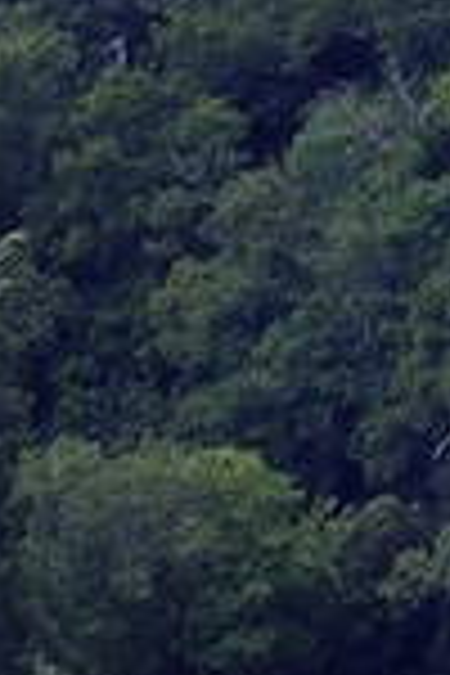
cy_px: -1426
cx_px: 3406
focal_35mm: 2134
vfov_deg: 1.0
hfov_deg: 0.6
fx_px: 40009
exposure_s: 1/800
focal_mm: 200
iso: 400
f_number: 5.6
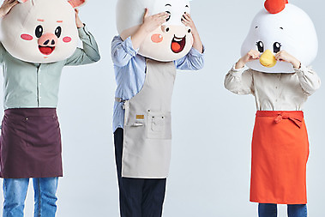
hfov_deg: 25.7
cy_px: 110
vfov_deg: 17.3
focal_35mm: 79
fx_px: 713
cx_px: 154
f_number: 14
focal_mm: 50
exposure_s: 1/125
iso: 100
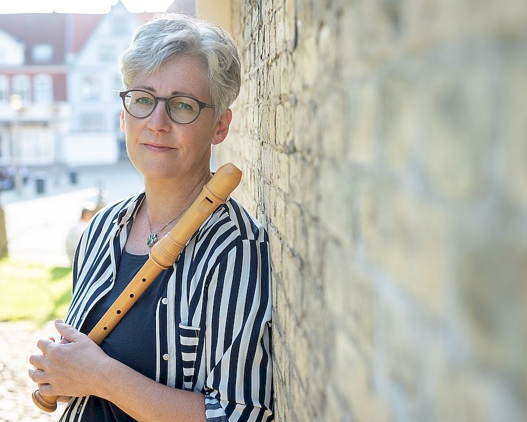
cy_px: 209
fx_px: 889
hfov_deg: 33.0
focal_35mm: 57
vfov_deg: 26.7
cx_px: 250
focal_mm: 50
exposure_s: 1/800
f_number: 4
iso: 400
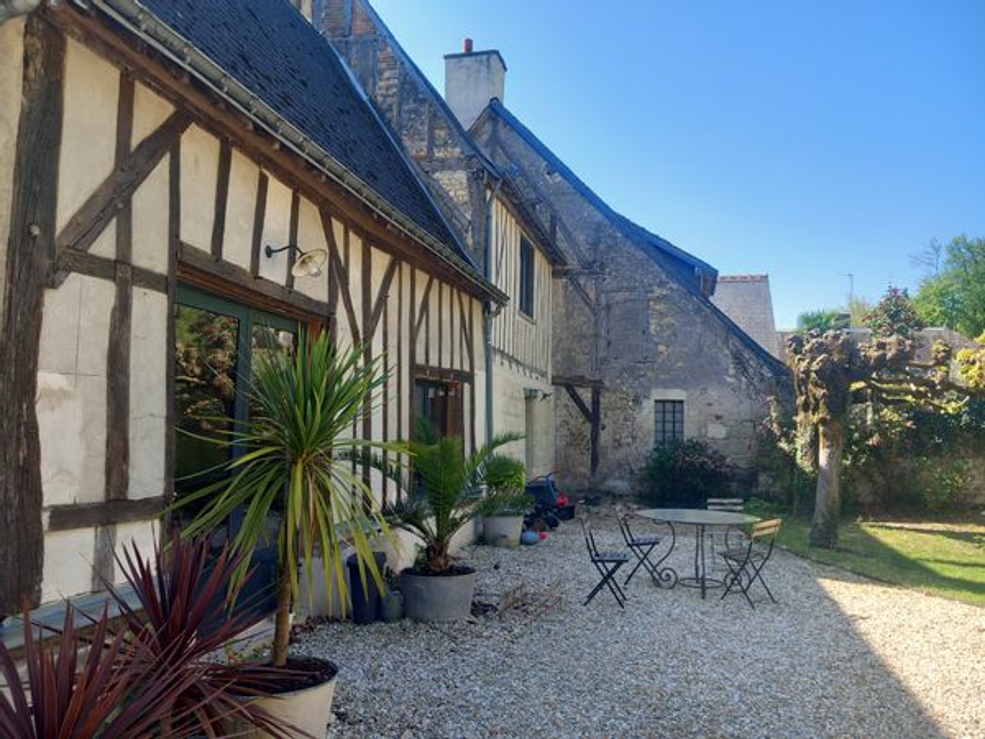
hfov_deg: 65.3
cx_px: 492
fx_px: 768
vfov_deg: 51.4
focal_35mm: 27
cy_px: 370
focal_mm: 4
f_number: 1.8
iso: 20
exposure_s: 1/114
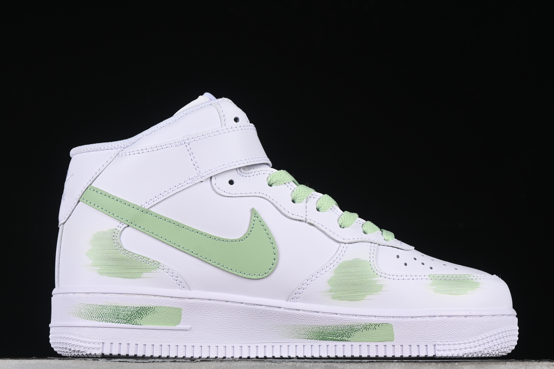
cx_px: 281
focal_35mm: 91
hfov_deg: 22.4
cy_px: 221
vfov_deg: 15.0
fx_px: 1400
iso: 160
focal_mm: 50
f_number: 8
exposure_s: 1/80
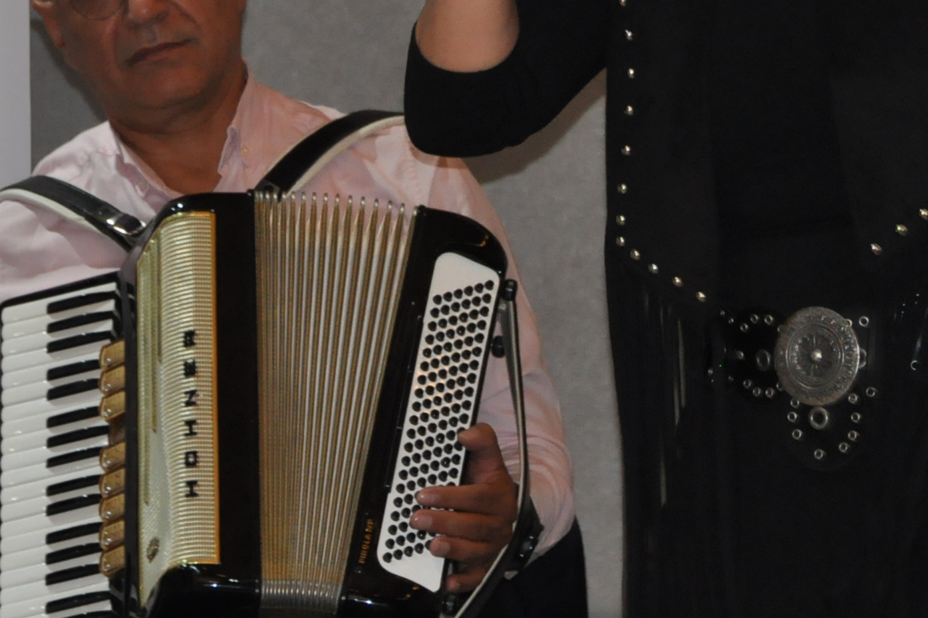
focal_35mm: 380
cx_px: 505
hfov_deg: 5.4
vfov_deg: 3.6
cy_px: -11
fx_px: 9795
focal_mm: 110
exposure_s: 1/60
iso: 1250
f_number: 5.6
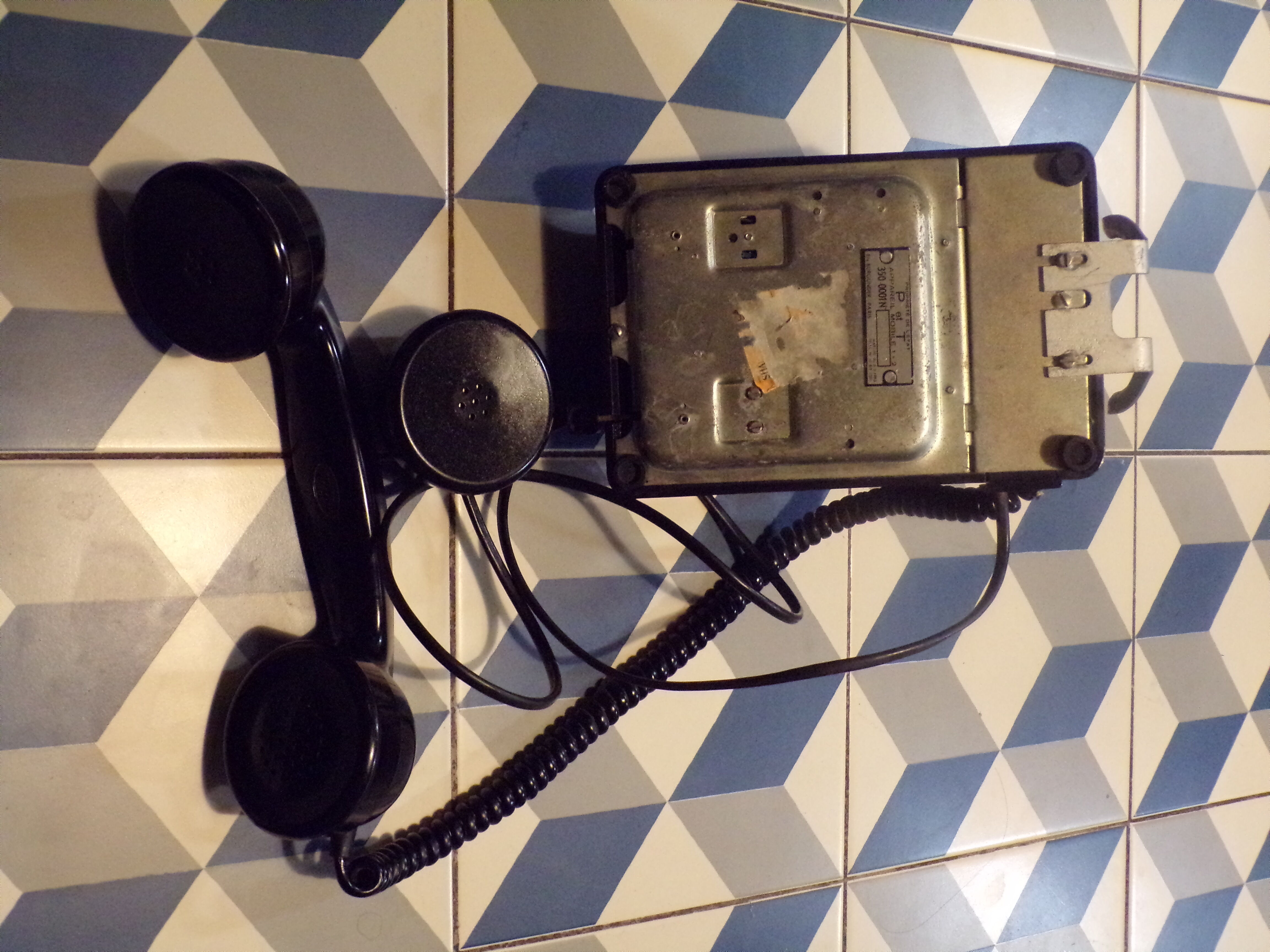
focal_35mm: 37
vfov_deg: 38.7
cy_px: 476
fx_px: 1357
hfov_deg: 50.1
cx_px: 635
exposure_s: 1/14
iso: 800
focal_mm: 6.6
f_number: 3.3
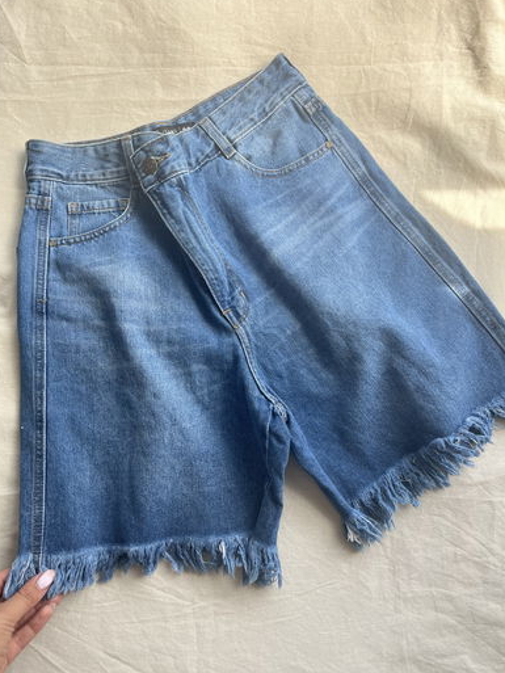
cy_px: 331
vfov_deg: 65.3
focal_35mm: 27
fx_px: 525
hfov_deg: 51.4
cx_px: 245
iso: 50
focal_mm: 5.1
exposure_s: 1/171
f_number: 1.6
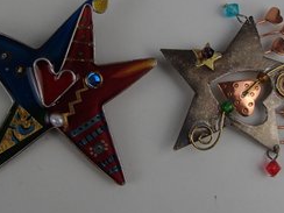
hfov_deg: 36.8
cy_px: 108
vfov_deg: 28.0
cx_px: 137
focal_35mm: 52
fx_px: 427
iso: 160
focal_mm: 6.64
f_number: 4.7
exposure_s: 1/160
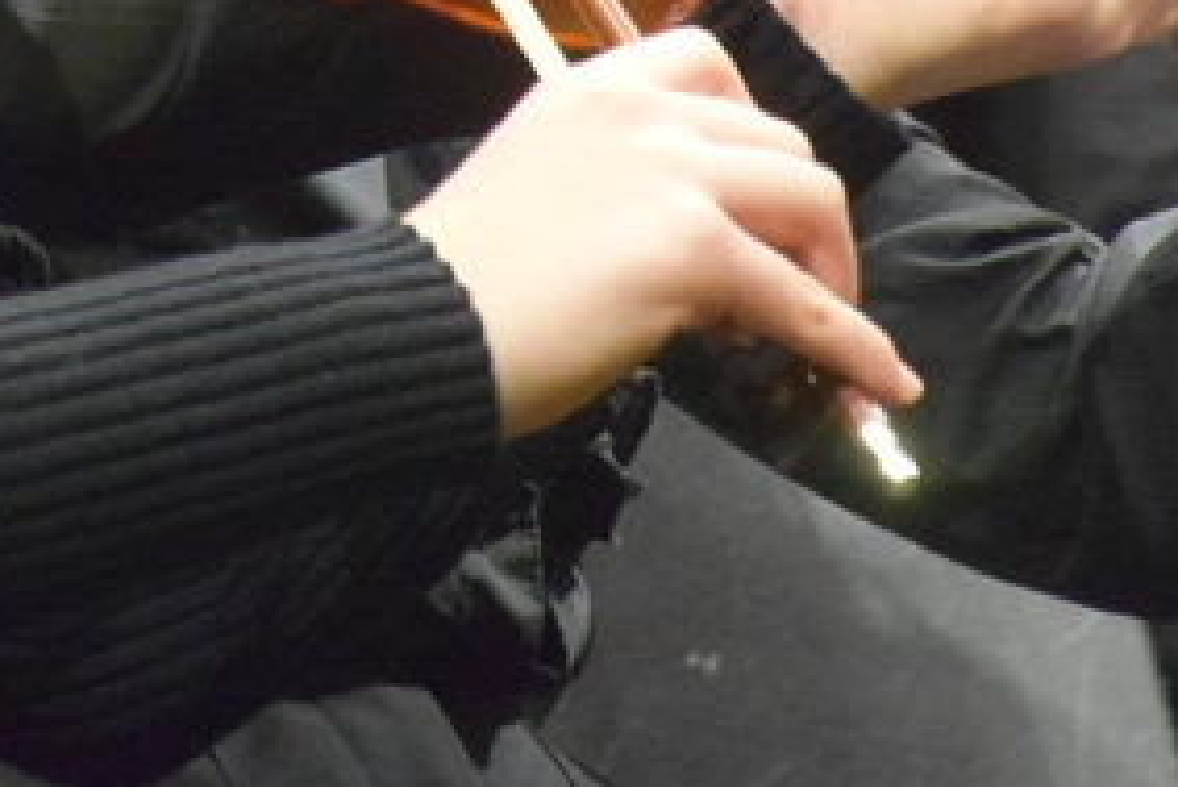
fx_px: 24880
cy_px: -518
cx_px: 83
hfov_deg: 2.7
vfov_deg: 1.8
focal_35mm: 760
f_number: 5.6
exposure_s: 1/125
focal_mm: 140
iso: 5600
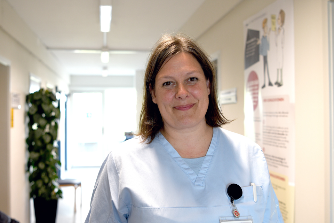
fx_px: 417
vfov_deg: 29.9
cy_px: 112
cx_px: 167
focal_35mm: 45
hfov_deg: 43.6
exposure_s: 1/80
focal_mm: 30
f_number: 2.8
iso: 250
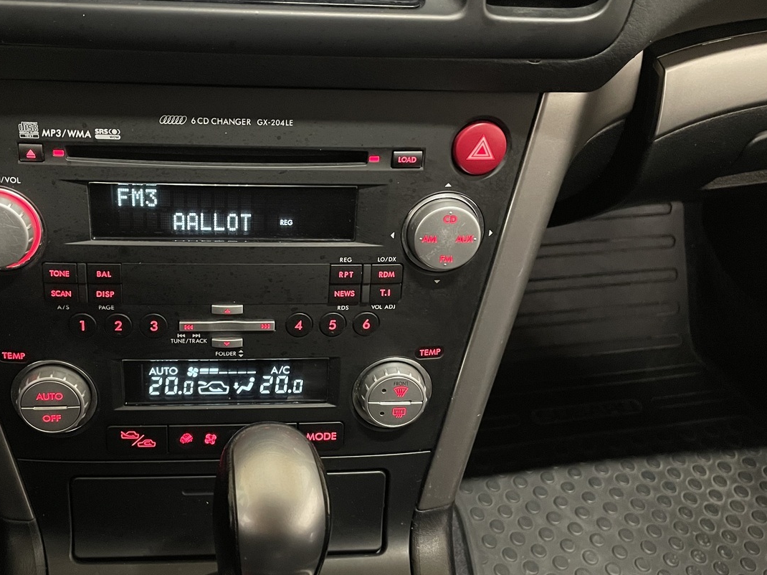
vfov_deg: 40.7
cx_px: 306
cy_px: 263
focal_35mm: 35
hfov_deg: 52.3
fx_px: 775
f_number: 1.6
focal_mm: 4.2
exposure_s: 1/25
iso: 800
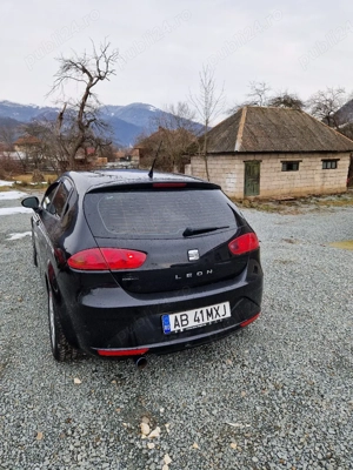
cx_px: 176
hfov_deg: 58.9
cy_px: 235
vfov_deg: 73.9
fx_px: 313
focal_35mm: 23
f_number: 1.8
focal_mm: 5.4
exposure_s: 1/625
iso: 50
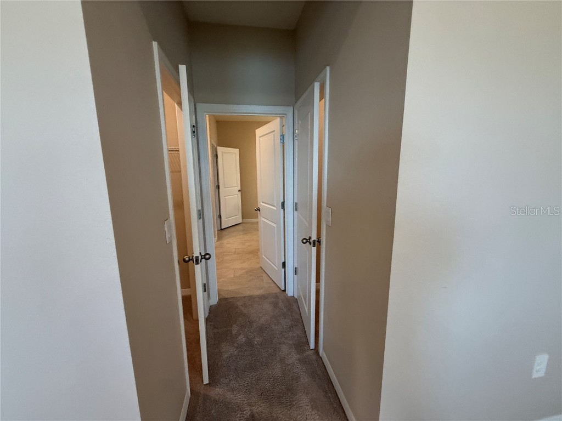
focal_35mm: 14
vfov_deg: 85.7
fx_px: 227
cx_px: 281
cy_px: 210
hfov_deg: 102.1
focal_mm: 2.22
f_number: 2.2
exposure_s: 1/120
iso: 250
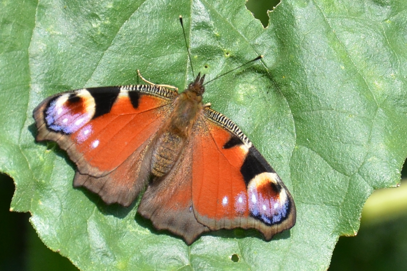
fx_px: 1780
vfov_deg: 8.7
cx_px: 204
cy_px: 136
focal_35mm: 158
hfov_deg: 13.0
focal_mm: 105
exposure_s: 1/1000
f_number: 5.6
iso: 400
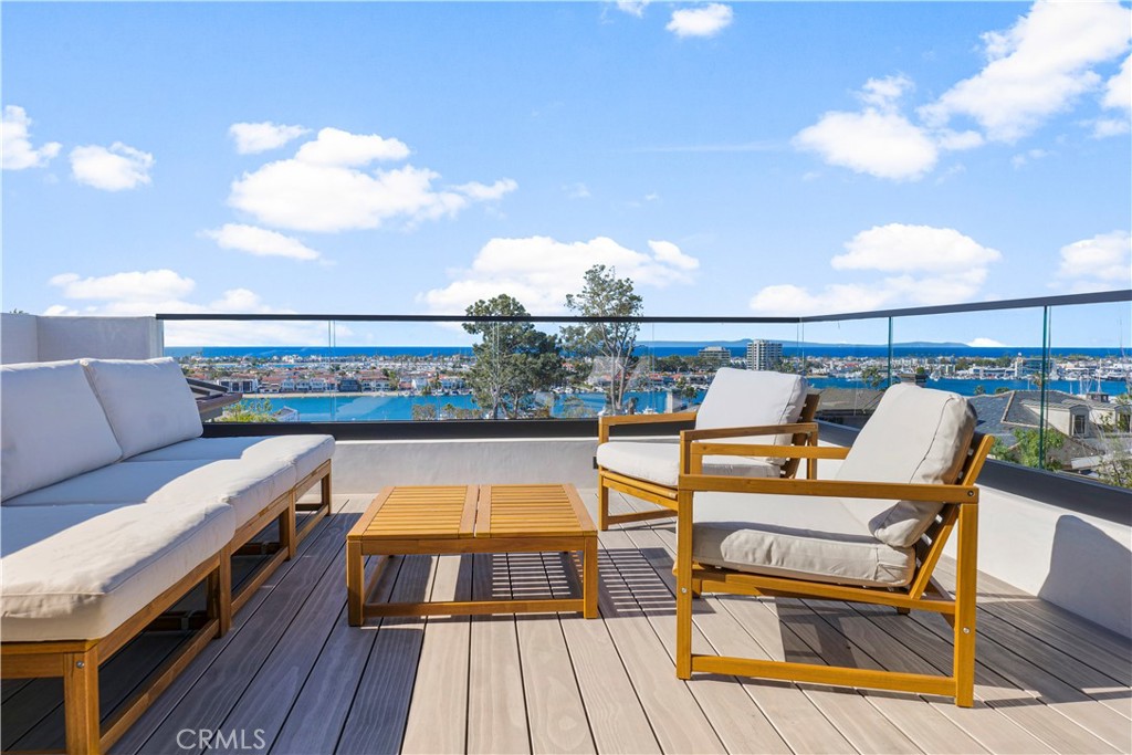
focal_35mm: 22
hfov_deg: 78.6
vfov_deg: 57.2
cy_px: 378
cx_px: 566
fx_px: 692
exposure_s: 1/320
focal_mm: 22
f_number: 9
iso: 100
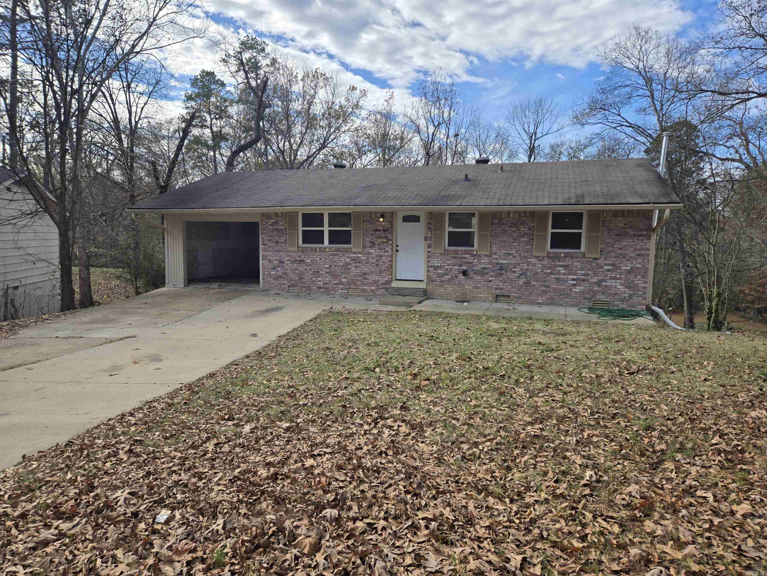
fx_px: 510
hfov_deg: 73.9
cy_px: 288
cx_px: 384
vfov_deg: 58.9
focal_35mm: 23
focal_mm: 5.4
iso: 25
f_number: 1.8
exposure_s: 1/1521
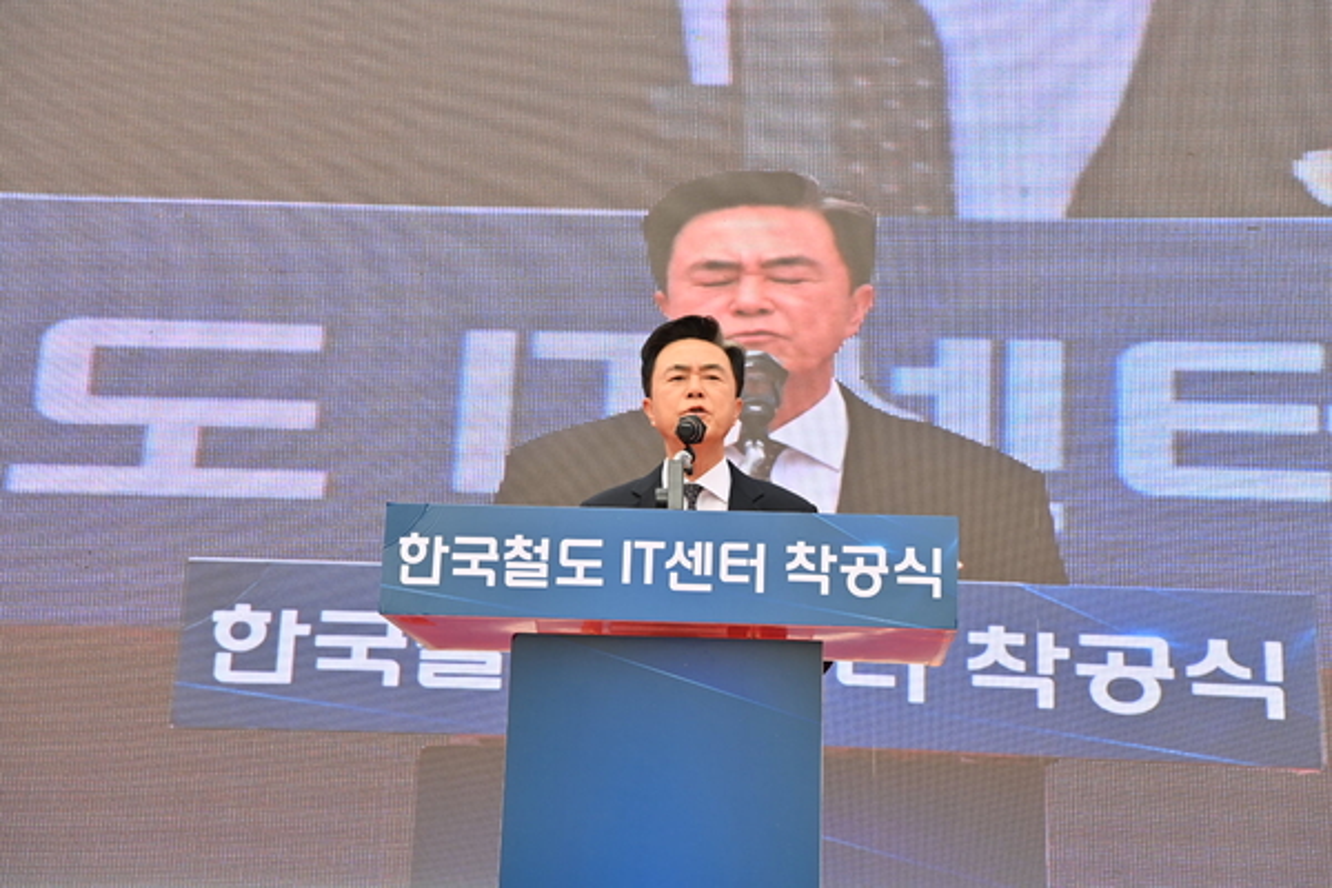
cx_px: 666
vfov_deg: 24.6
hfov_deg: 36.2
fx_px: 2035
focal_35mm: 55
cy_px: 444
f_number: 8
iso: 100
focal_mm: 55
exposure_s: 1/250
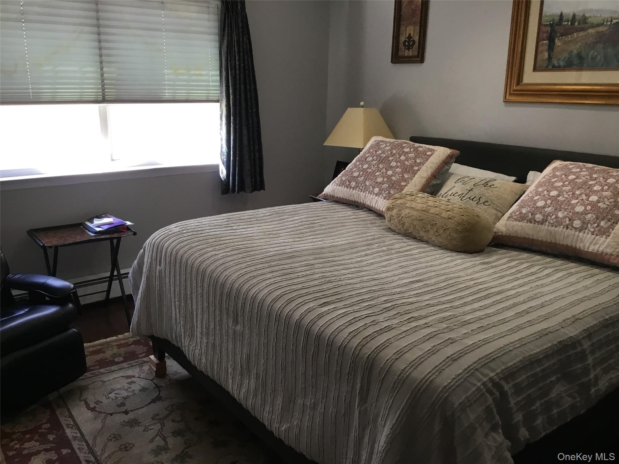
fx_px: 554
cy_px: 232
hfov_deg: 58.4
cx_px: 310
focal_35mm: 31
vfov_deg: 45.4
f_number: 2.4
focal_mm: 3.3
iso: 50
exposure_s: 1/30
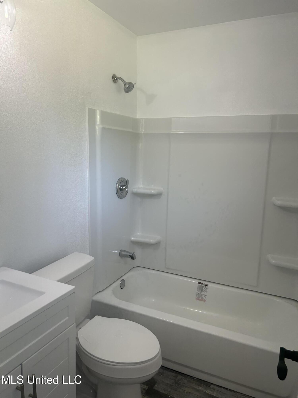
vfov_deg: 67.3
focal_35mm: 26
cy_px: 199
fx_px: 298
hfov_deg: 53.1
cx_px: 149
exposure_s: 1/120
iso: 64
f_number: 1.5
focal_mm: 5.7
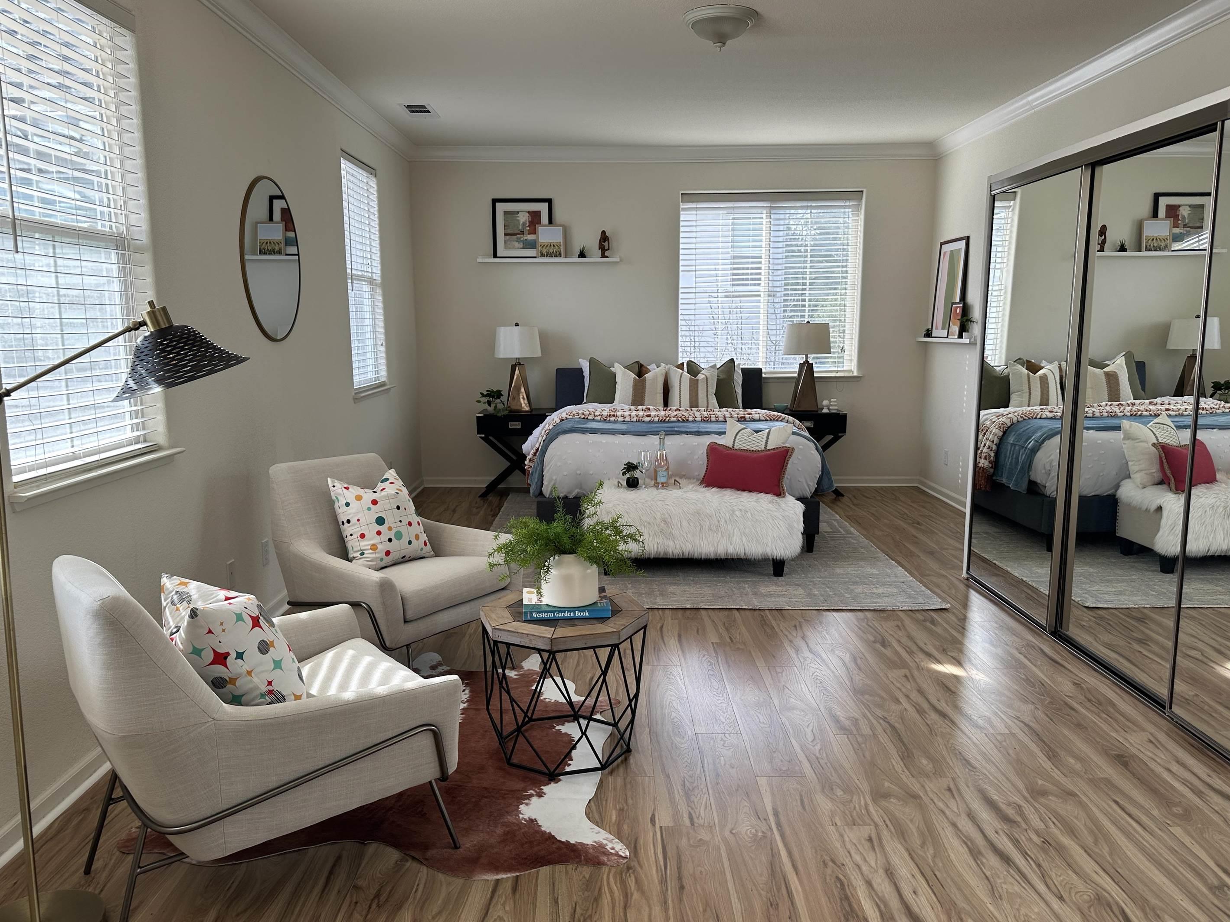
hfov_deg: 67.3
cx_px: 610
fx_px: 924
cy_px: 464
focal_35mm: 26
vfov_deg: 53.1
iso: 80
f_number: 1.78
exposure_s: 1/244
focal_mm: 6.86
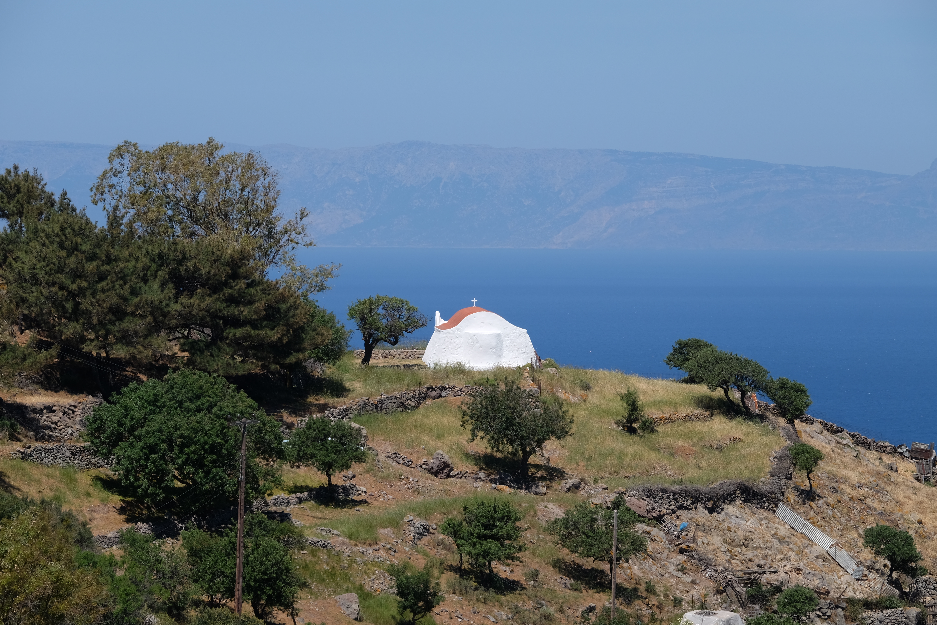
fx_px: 5465
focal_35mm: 210
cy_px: 312
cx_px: 468
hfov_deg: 9.8
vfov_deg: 6.5
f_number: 9
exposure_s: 1/420
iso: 200
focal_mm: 140
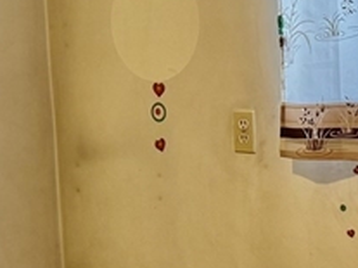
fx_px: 1230
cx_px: 93
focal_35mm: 119
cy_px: 168
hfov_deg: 16.5
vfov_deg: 12.4
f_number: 1.78
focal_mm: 6.76
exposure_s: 1/120
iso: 125
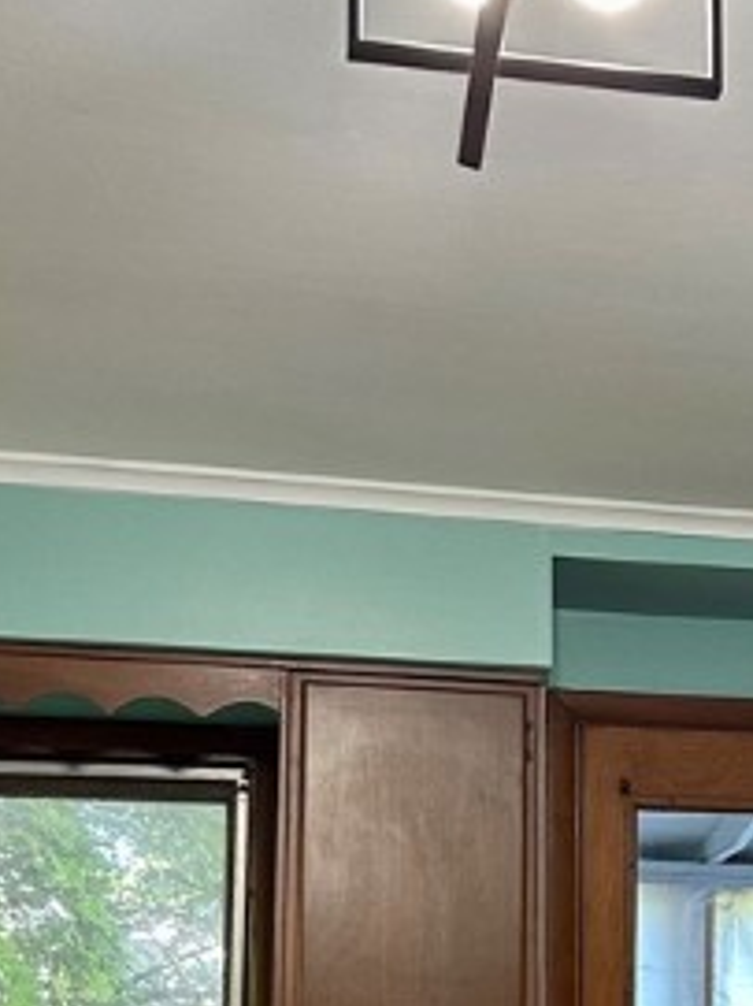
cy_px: 902
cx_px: 801
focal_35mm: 68
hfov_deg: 20.7
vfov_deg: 27.6
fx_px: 1974
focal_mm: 6.86
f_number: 1.78
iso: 250
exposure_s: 1/60
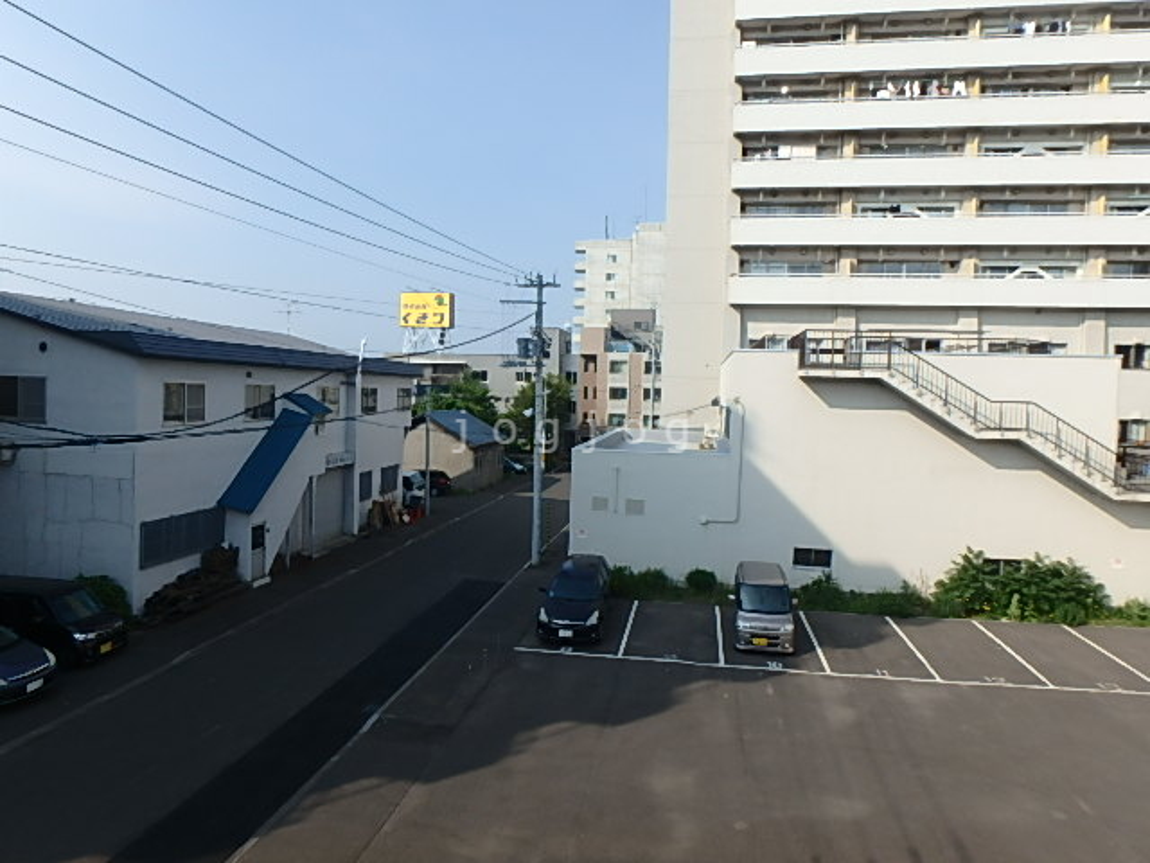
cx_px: 575
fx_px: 698
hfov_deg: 79.0
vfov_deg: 63.4
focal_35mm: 21
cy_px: 432
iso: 125
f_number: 6
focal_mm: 3.7
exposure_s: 1/400
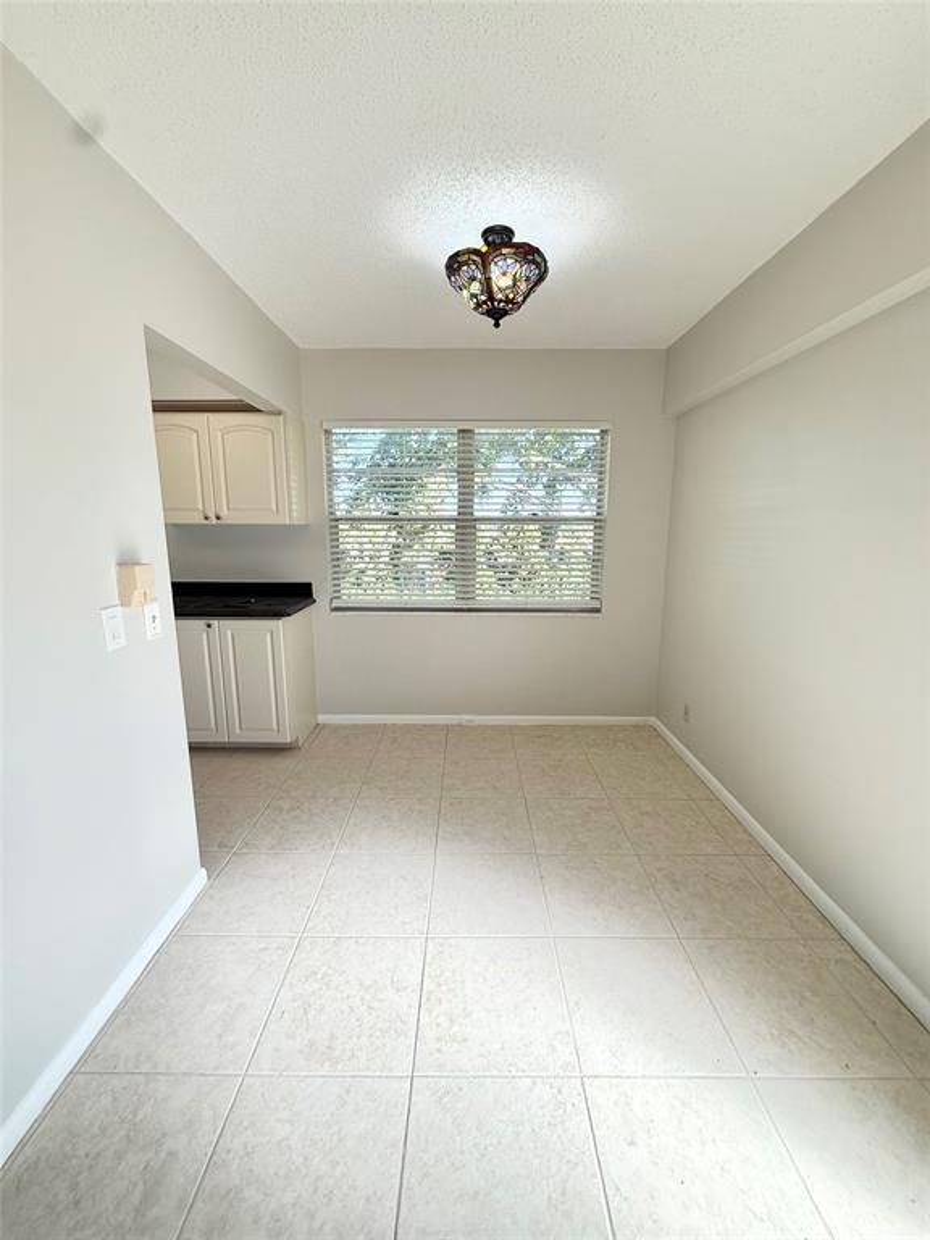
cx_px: 465
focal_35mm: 14
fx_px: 502
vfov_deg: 102.1
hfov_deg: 85.7
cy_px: 620
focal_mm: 2.22
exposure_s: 1/188
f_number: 2.2
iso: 64
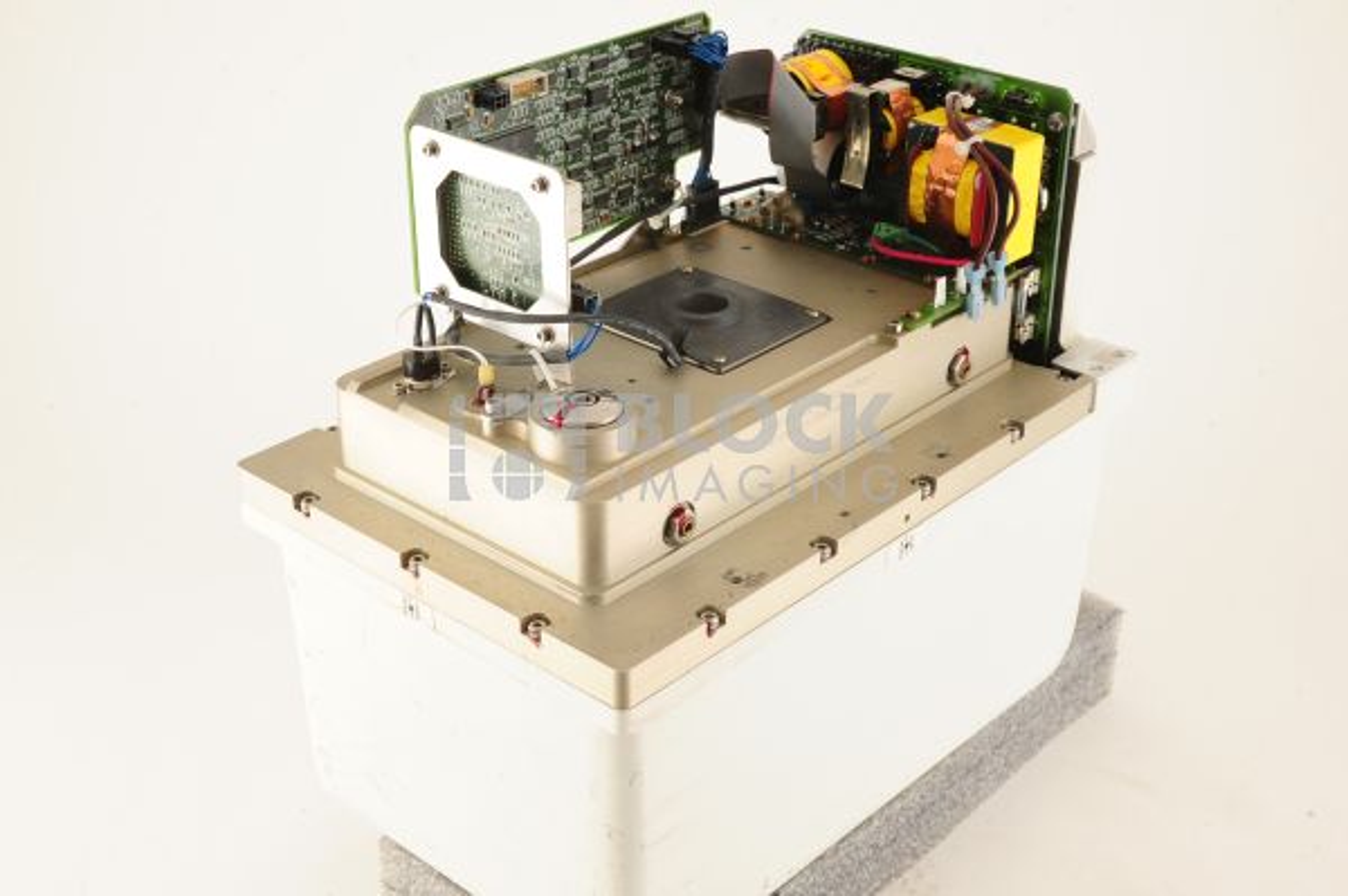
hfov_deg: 39.6
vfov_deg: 26.9
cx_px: 674
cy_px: 448
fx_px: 1871
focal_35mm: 50
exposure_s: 1/160
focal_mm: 50
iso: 1600
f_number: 13
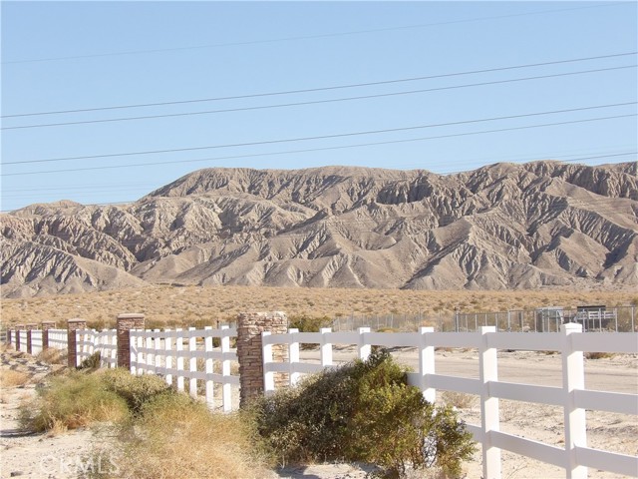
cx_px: 319
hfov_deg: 19.3
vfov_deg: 14.5
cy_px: 240
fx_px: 1880
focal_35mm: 102
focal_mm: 18.2
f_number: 4.2
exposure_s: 1/503
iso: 100
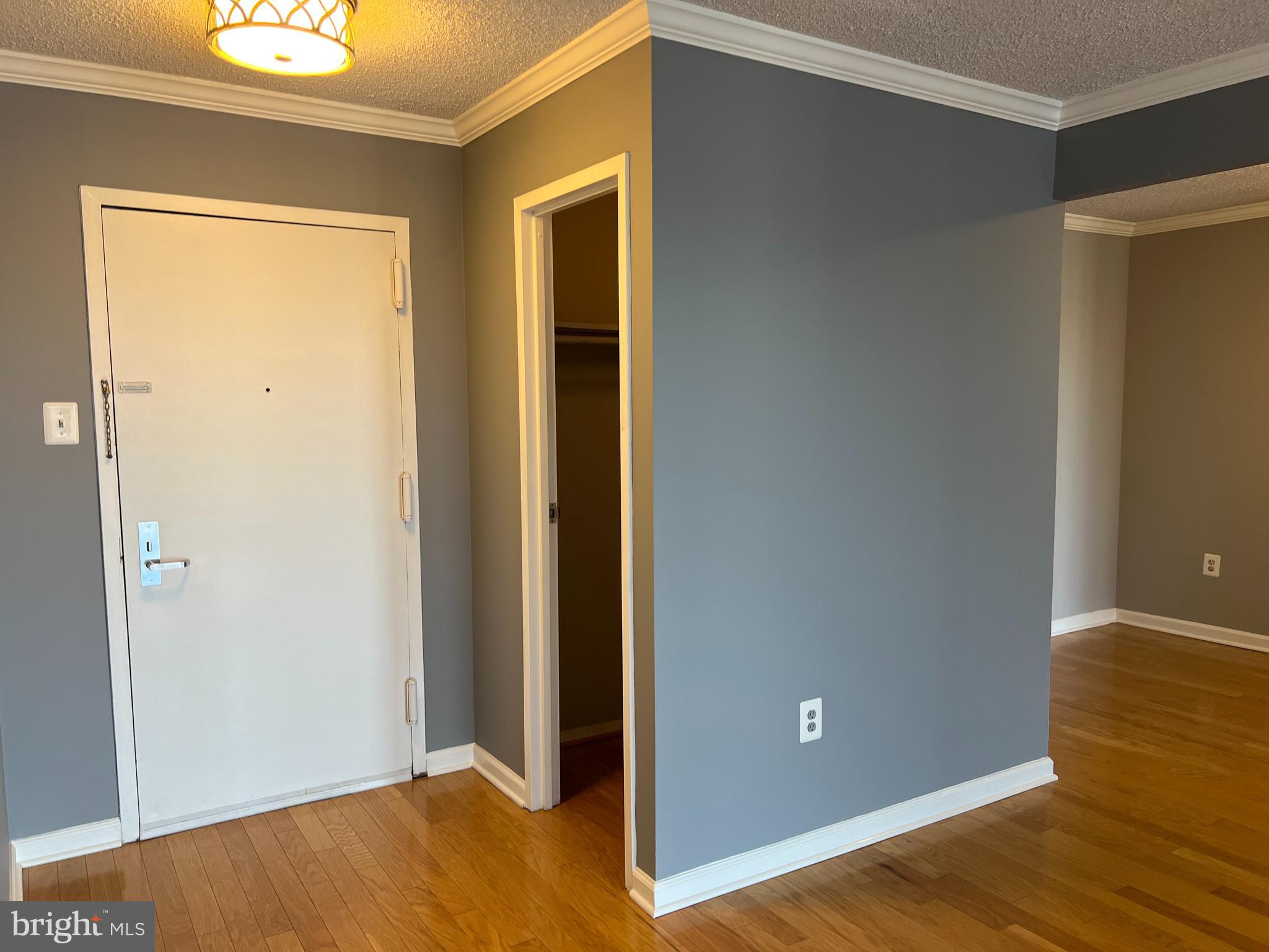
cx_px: 634
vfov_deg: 53.1
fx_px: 953
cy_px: 476
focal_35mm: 26
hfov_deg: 67.3
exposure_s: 1/60
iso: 80
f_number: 1.5
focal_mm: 5.7
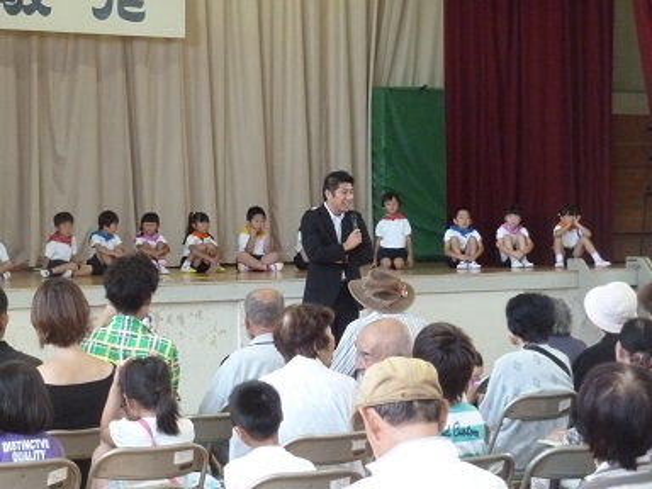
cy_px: 244
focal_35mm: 104
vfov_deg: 14.2
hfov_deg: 18.9
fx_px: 1959
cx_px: 326
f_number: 4.3
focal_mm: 17
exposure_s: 1/60
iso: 800
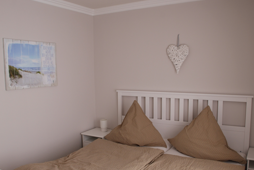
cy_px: 102
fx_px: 240
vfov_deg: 38.8
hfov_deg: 55.7
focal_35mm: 34
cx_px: 130
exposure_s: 1/125
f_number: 5.6
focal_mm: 18
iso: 200
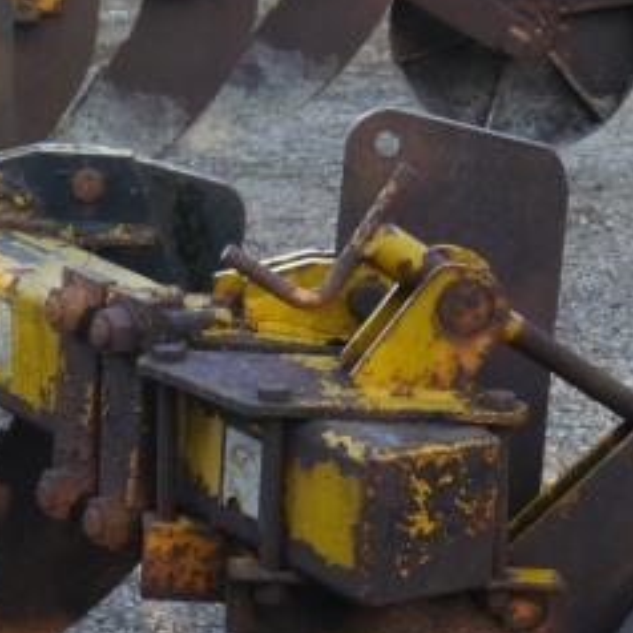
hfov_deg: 11.5
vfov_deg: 11.5
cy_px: 309
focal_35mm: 152
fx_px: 3145
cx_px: 173
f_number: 4.2
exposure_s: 1/100
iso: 160
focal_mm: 20
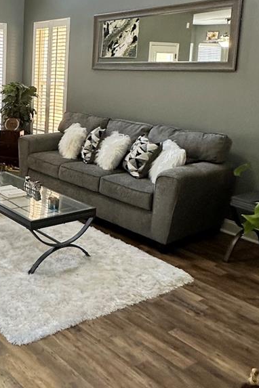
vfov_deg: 48.7
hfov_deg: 30.3
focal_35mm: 39
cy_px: 128
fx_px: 421
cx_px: -32
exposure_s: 1/60
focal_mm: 2.22
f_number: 2.2
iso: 250
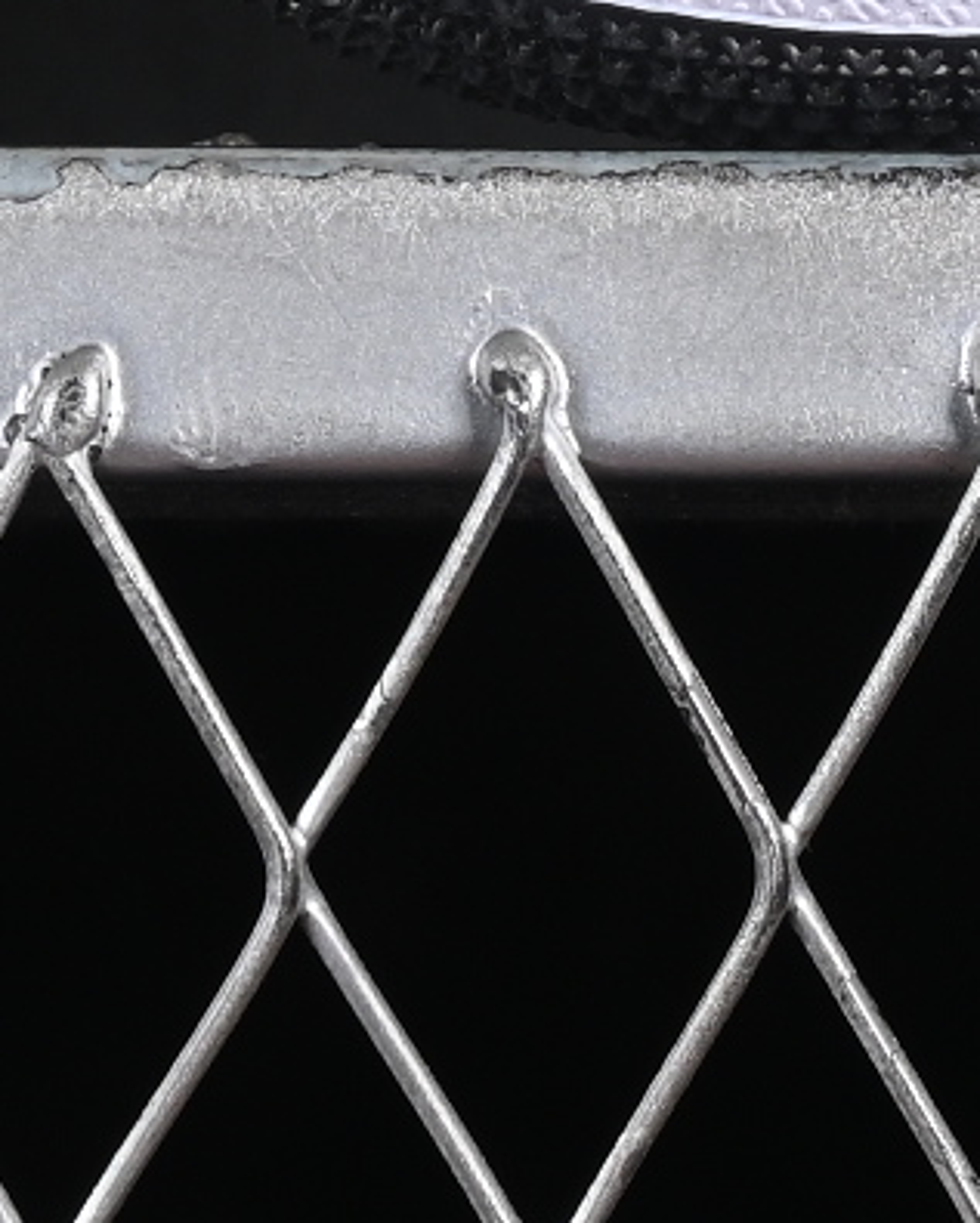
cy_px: -1640
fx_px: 17939
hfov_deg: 3.1
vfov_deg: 3.8
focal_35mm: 495
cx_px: 0
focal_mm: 50
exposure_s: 1/60
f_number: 7.1
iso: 160
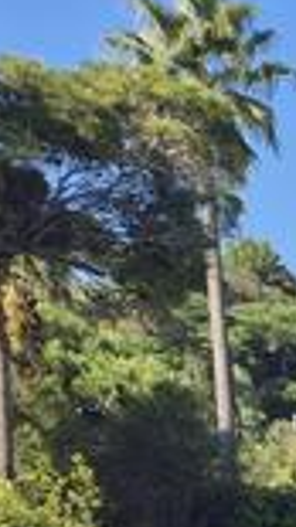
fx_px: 1803
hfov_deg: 6.9
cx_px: 1242
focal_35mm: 129
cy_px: 785
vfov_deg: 15.4
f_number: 1.8
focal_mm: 5.4
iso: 25
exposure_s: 1/1036
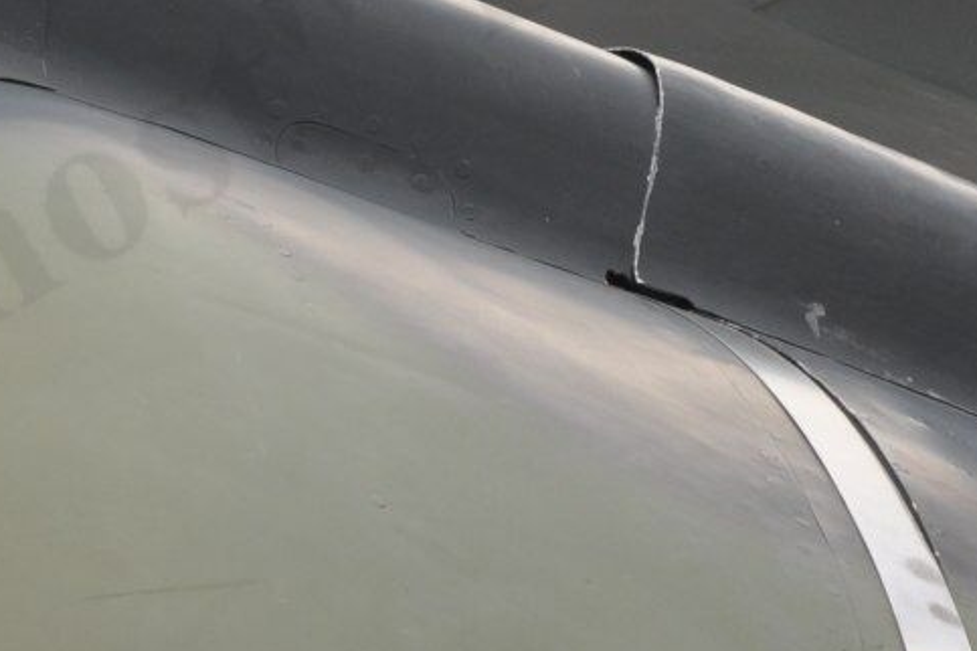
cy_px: 109
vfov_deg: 1.5
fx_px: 24996
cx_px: 198
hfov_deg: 2.2
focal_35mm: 921
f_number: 8
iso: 200
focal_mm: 145
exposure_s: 1/200
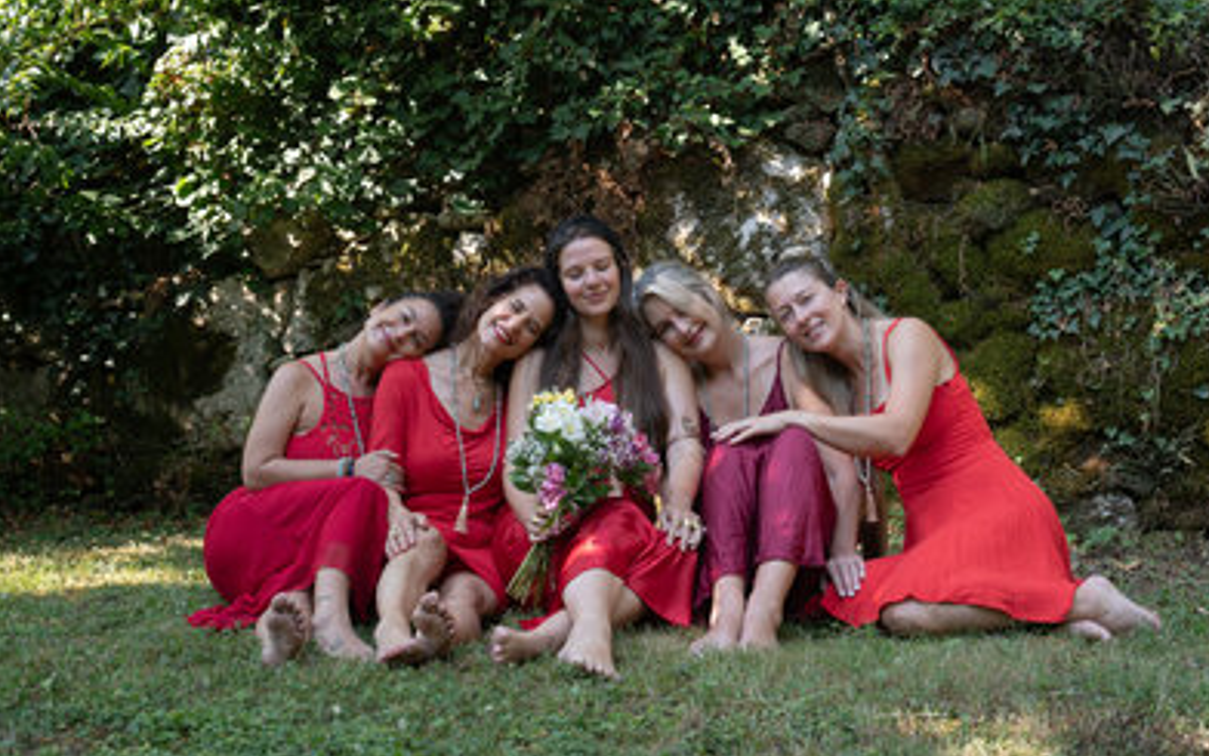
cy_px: 384
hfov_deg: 39.6
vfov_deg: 25.3
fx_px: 1680
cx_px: 608
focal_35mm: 51
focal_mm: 49
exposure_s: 1/160
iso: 320
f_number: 5.6
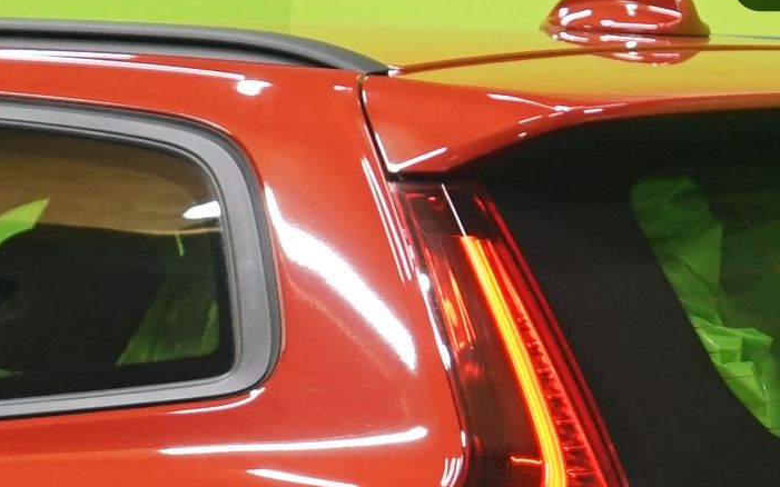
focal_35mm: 292
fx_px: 6207
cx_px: -21
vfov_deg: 4.5
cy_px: 754
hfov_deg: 7.2
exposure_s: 1/25
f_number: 4.5
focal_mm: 51
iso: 1250
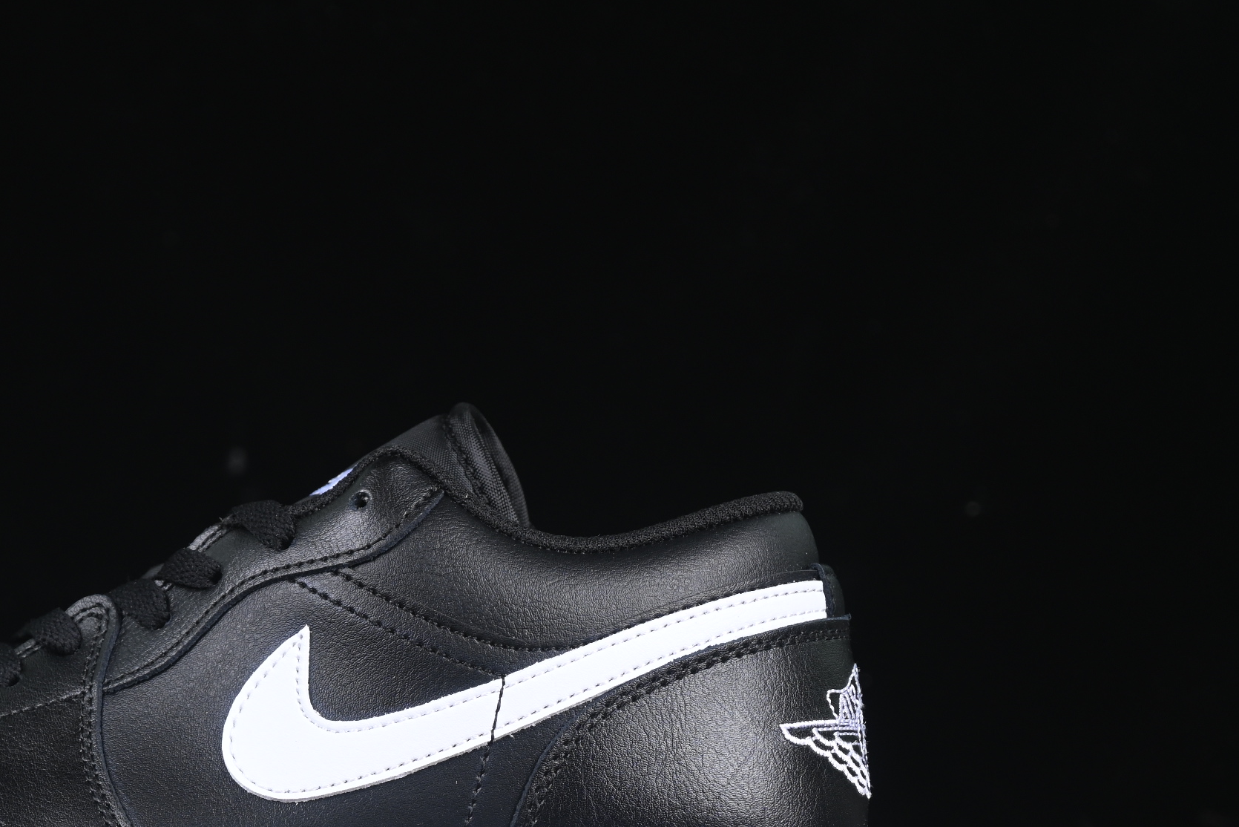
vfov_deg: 11.0
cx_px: 213
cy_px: 563
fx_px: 4303
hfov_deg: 16.2
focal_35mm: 125
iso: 160
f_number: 6.3
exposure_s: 1/60
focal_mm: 50
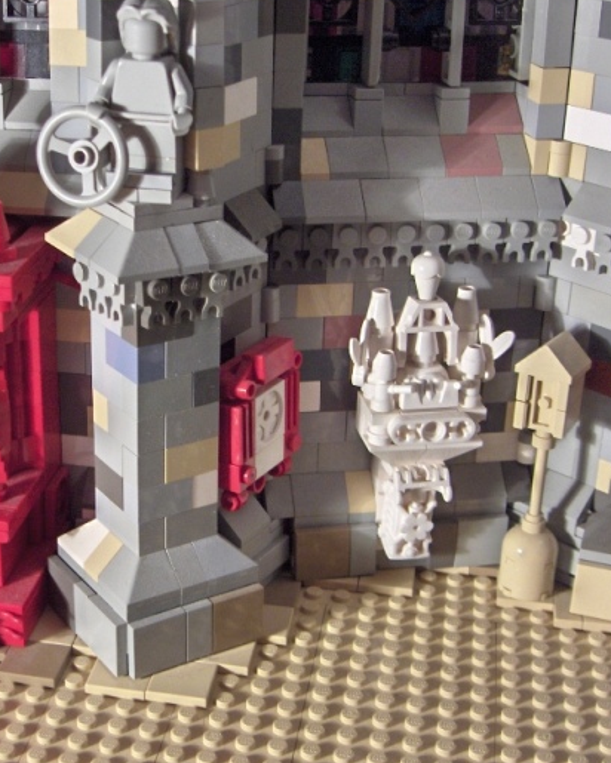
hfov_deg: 25.5
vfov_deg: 32.0
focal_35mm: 59
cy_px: 375
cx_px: 153
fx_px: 1334
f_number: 2.8
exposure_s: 1/16.6
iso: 200
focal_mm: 8
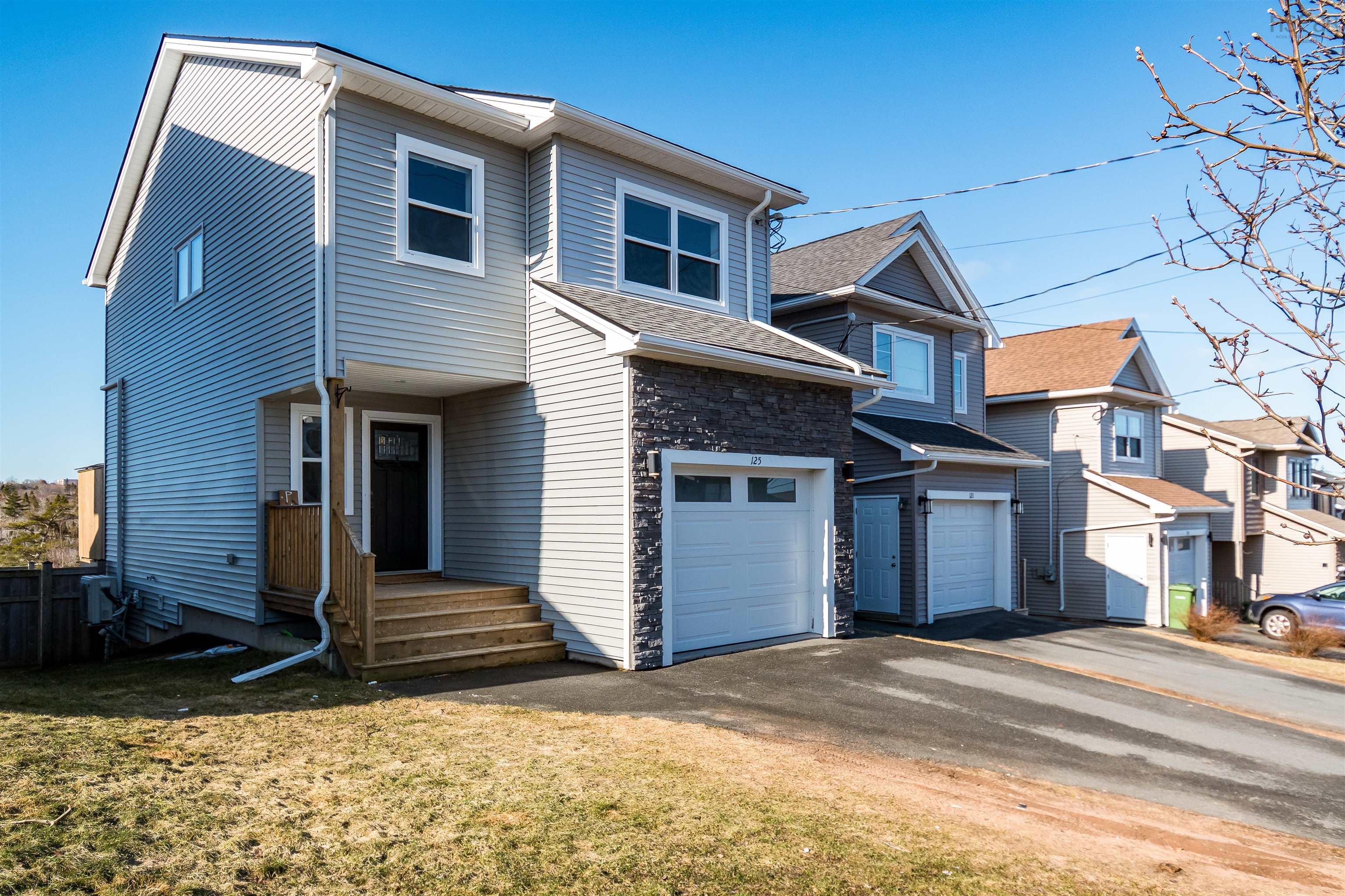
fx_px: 1345
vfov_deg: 36.9
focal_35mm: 36
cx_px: 672
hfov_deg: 53.1
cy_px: 448
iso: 400
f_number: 5.6
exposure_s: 1/2000
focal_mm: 24
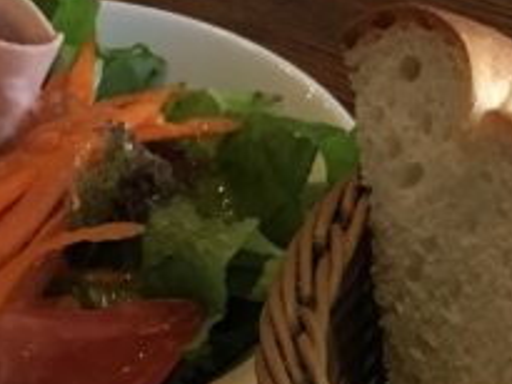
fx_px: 2146
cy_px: 641
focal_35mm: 145
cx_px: 112
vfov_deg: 9.8
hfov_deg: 13.5
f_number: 2.2
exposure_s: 1/30
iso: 200
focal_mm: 4.15
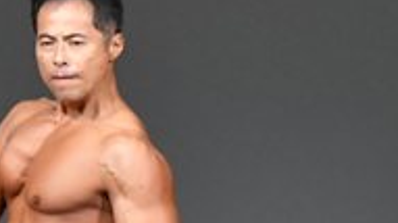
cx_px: 157
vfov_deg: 0.9
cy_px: 367
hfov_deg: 1.6
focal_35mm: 1340
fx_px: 14128
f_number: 5.6
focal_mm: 210
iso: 5000
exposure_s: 1/400
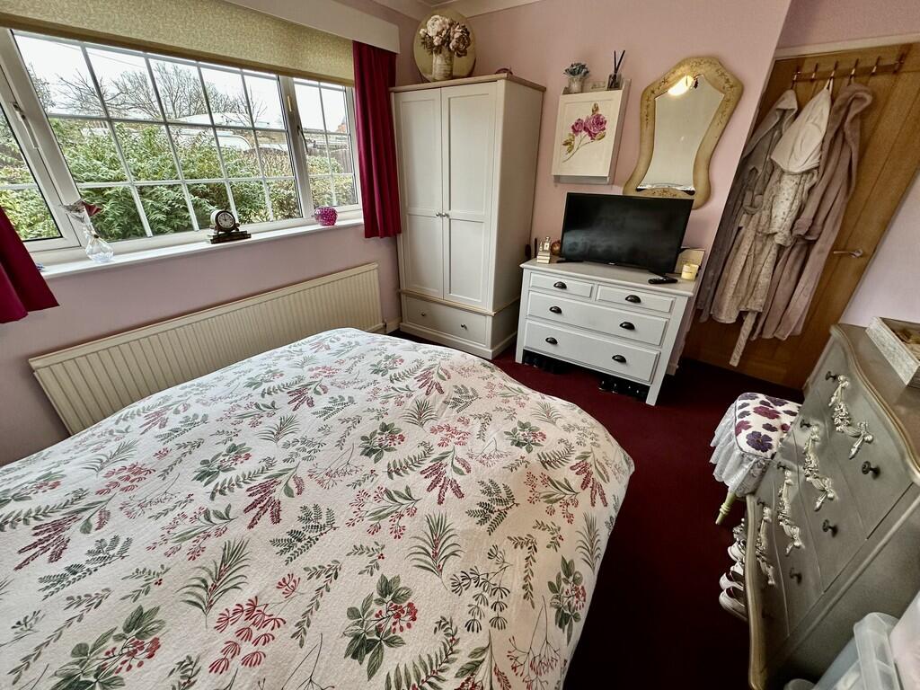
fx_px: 372
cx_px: 460
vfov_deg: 85.7
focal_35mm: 14
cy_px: 345
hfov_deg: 102.1
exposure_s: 1/100
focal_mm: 2.22
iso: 125
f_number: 2.2
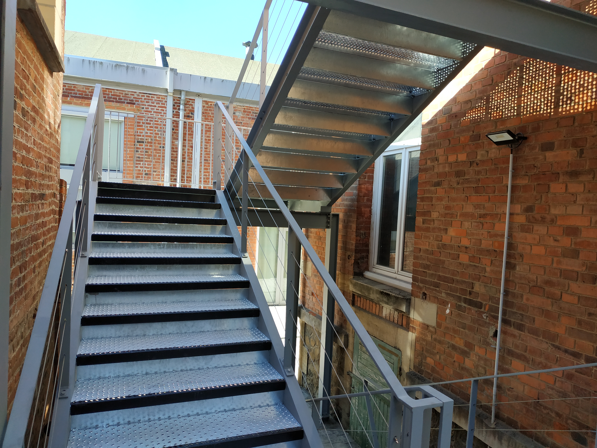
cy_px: 224
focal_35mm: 24
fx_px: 414
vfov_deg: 56.8
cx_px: 298
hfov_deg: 71.6
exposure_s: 1/386
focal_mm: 3.94
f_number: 1.9
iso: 250
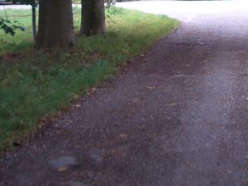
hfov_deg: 17.2
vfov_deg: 12.9
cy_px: -46
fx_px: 803
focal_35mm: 112
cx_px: 242
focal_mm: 6.8
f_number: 2.8
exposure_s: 1/60
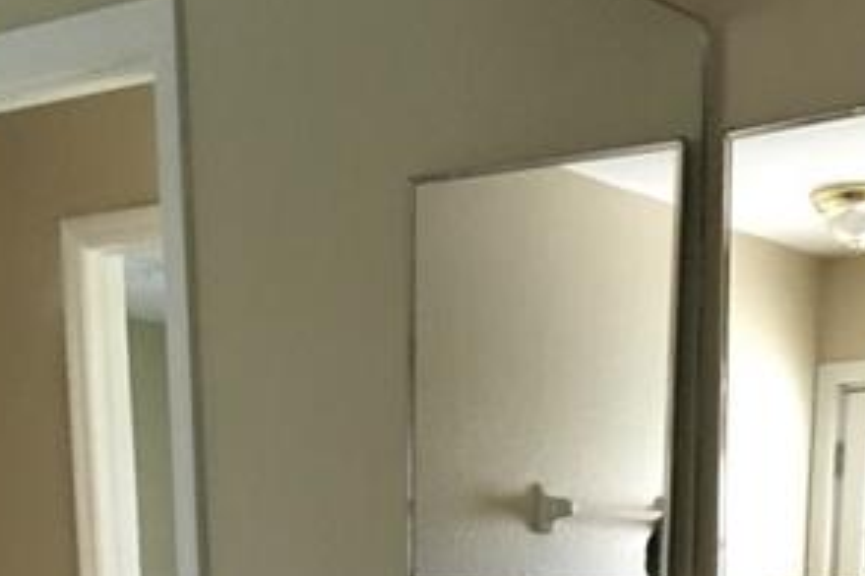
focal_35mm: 79
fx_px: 1897
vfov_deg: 14.7
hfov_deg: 25.7
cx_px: 478
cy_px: 1087
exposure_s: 1/10
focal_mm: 4.15
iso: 80
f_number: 2.2
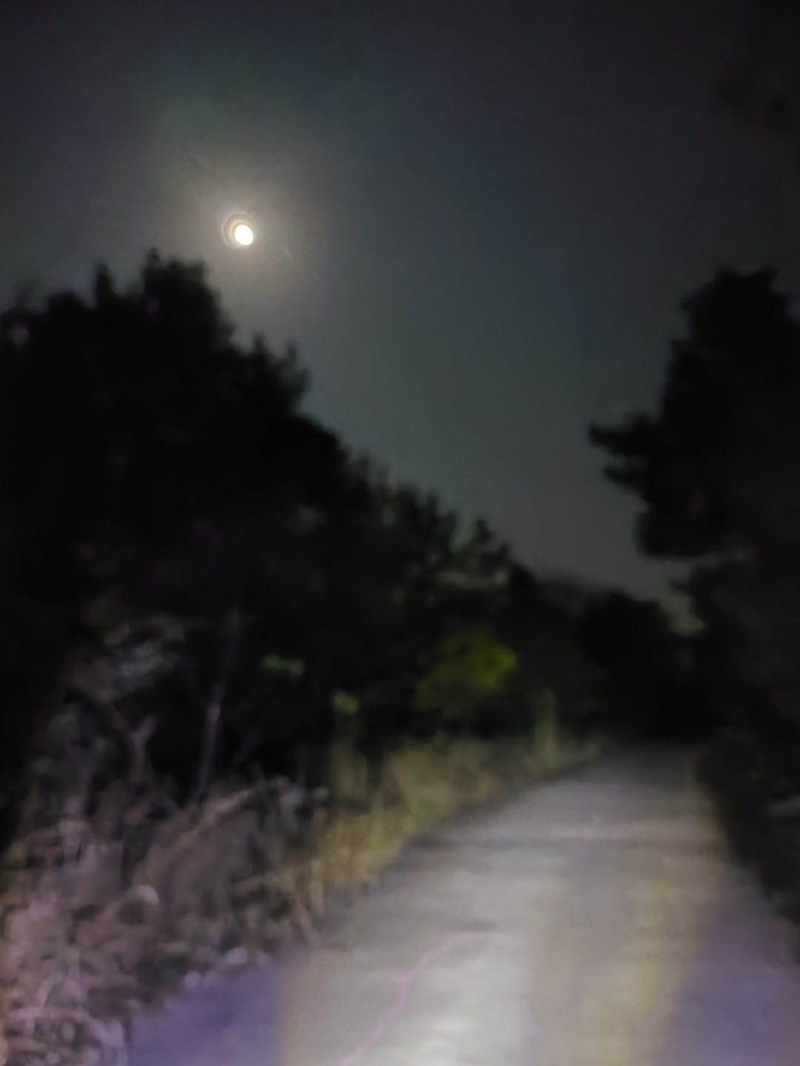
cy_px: 533
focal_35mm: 24
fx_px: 739
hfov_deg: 56.9
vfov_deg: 71.6
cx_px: 400
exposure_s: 1/6.02
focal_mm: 4.68
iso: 7047
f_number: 1.8
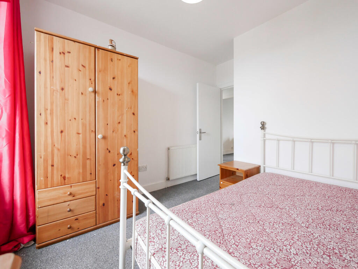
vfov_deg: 85.7
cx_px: 179
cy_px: 134
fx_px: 145
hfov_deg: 102.1
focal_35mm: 14
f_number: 4
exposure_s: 1/60
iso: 800
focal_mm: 7
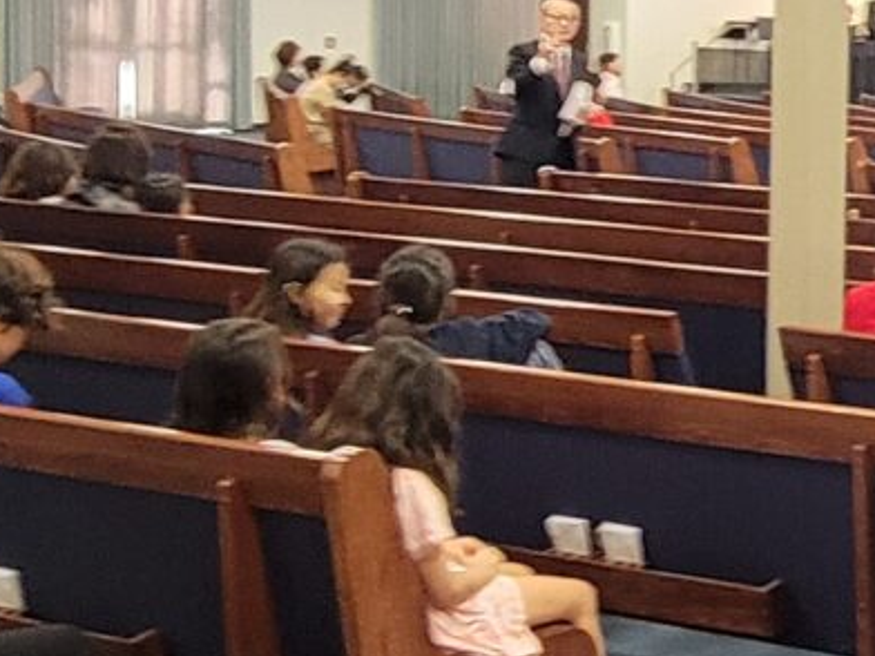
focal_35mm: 85
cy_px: 243
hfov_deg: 19.2
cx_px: 1431
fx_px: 2149
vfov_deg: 17.3
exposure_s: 1/30
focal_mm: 2.2
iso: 400
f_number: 2.2
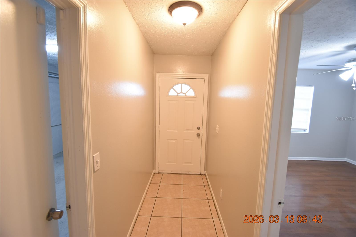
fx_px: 148
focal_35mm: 15
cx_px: 178
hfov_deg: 100.4
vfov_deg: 77.3
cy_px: 118
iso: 800
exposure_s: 1/20
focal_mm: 10
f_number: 3.5
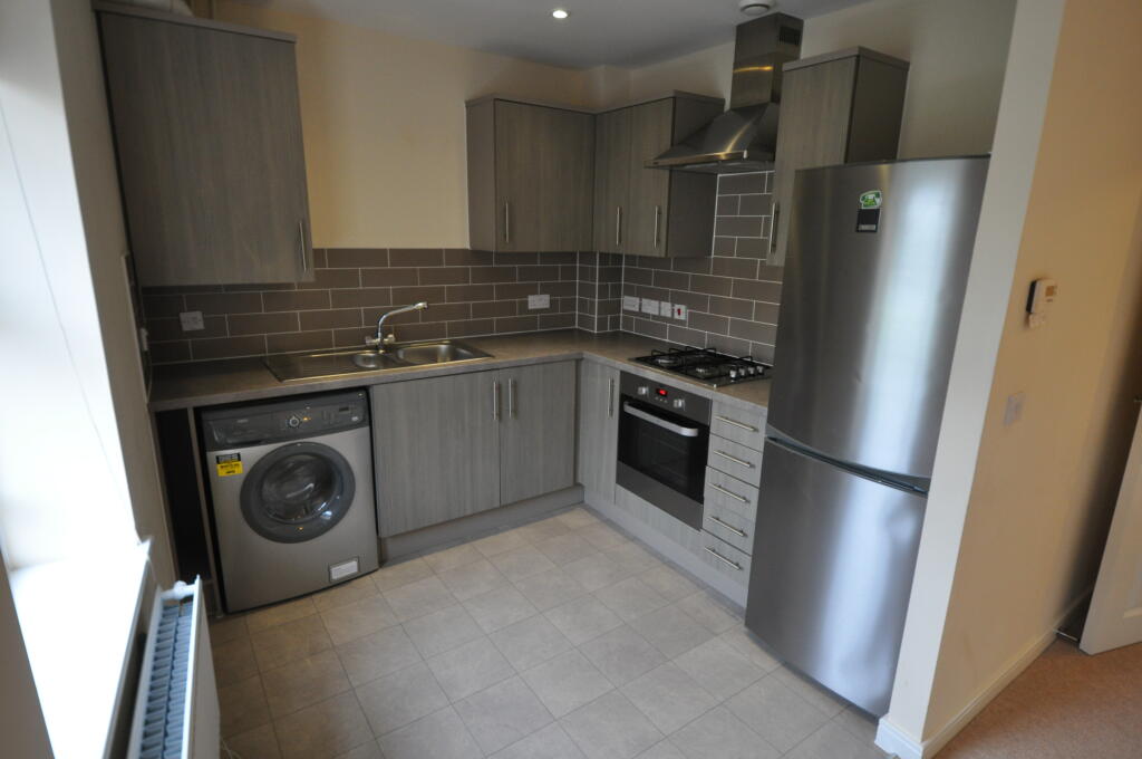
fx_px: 618
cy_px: 380
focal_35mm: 20
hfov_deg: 85.5
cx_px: 571
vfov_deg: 63.1
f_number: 4
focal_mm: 13
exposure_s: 1/60
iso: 800
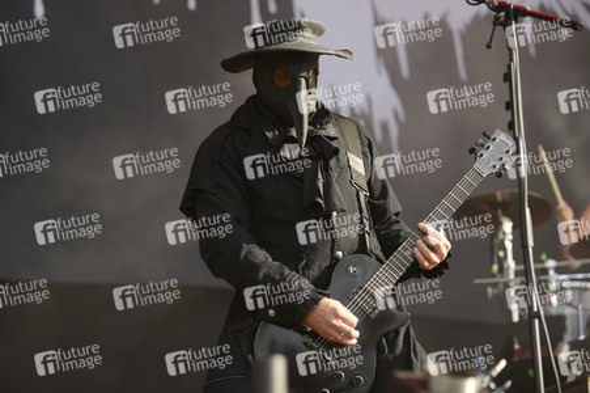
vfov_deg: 11.4
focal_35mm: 120
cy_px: 196
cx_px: 295
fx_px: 1965
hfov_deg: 17.1
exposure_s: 1/400
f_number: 4
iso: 100
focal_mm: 120
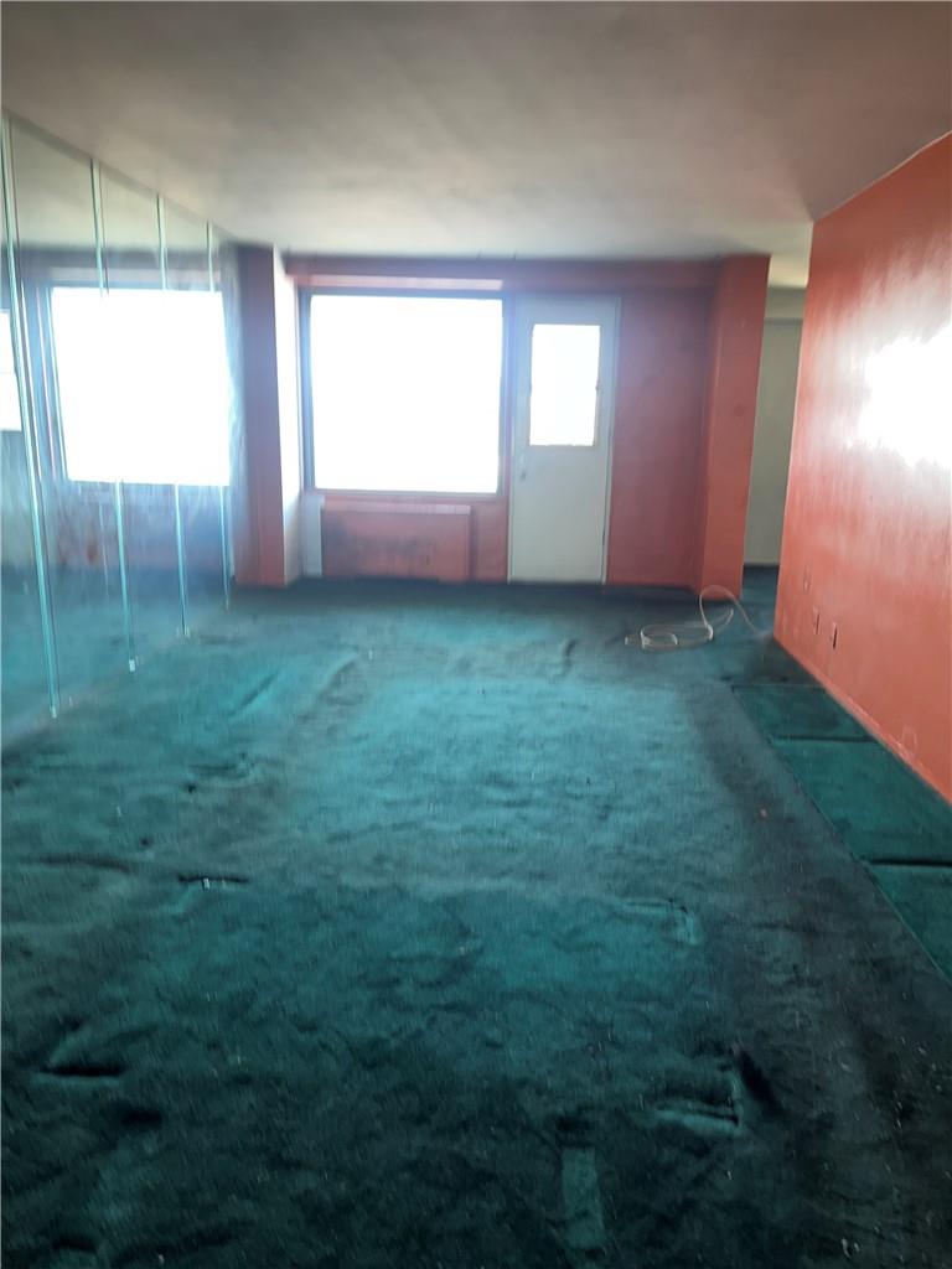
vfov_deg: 67.3
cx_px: 476
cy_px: 634
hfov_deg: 53.1
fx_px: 953
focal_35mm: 26
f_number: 1.6
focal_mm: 5.1
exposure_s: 1/21
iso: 32
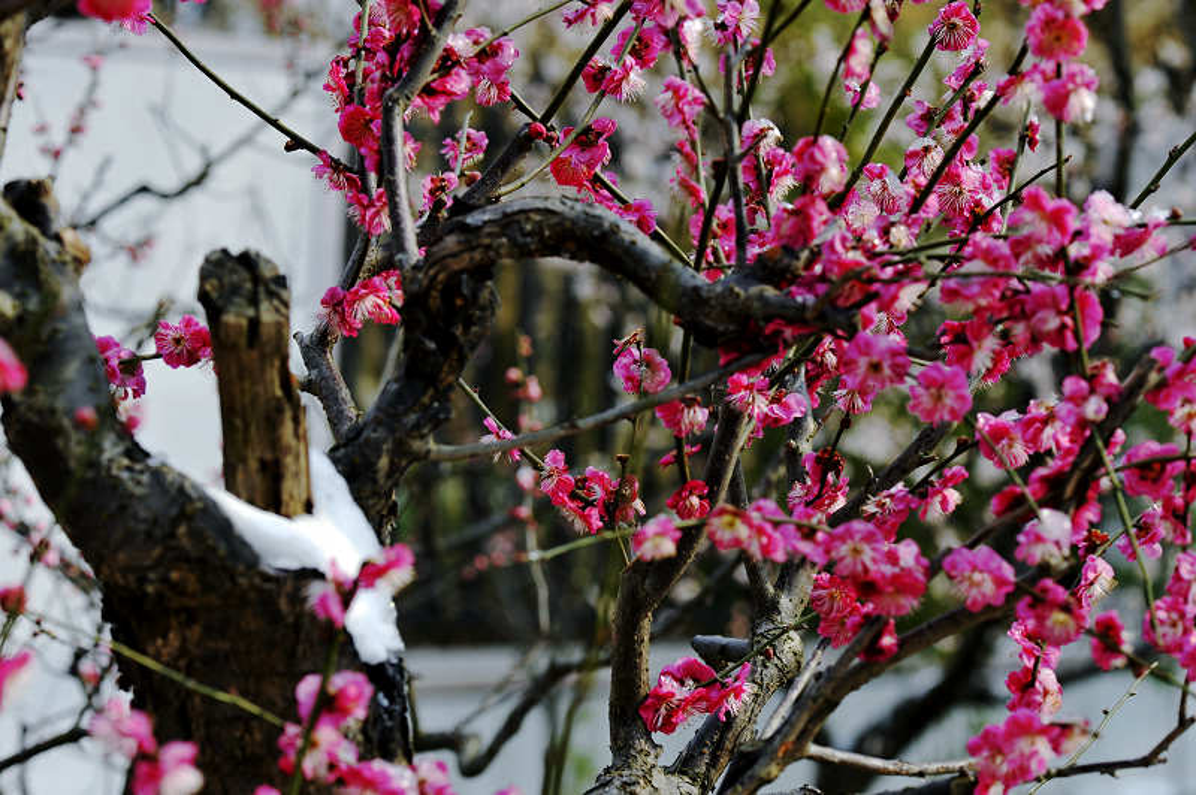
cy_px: 398
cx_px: 598
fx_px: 3485
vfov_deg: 13.0
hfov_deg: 19.5
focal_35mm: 105
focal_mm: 105
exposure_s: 1/250
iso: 200
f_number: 9
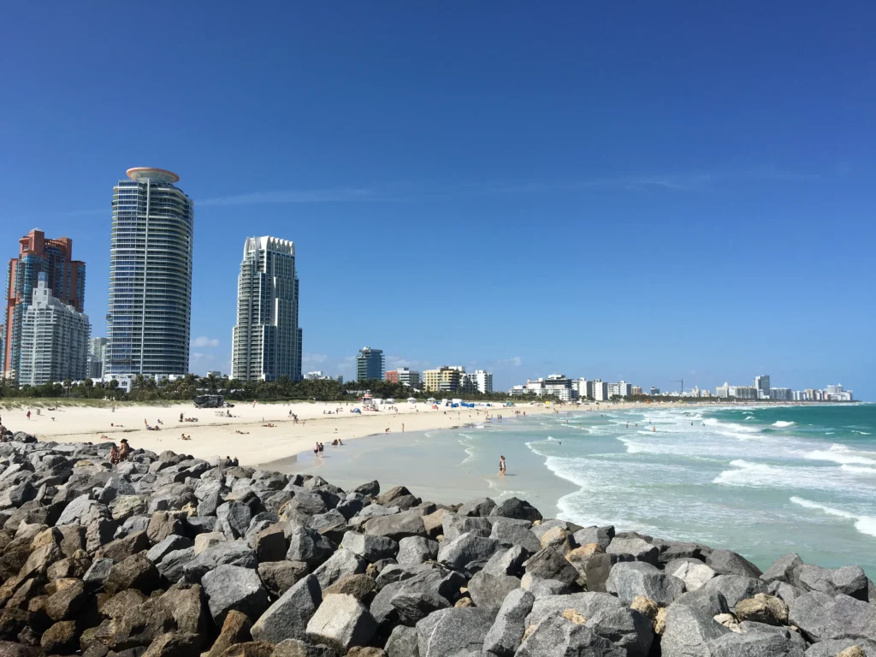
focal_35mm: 29
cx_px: 438
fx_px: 734
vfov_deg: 48.2
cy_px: 328
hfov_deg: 61.7
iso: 25
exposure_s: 1/2747
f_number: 2.2
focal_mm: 4.15
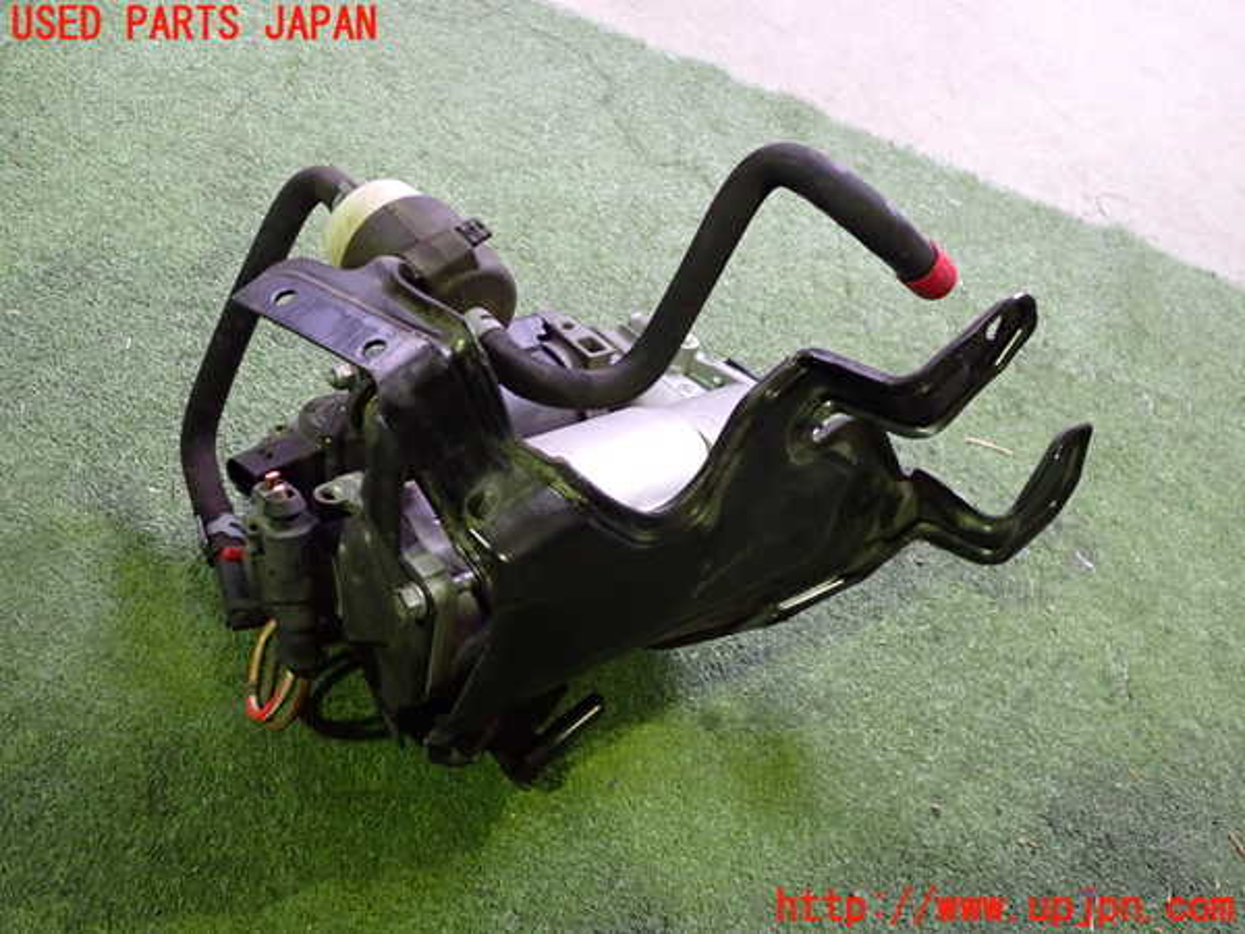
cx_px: 622
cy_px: 467
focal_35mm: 30
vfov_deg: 46.8
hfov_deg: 60.0
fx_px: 1079
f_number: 2.3
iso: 800
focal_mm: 5.4
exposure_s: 1/30
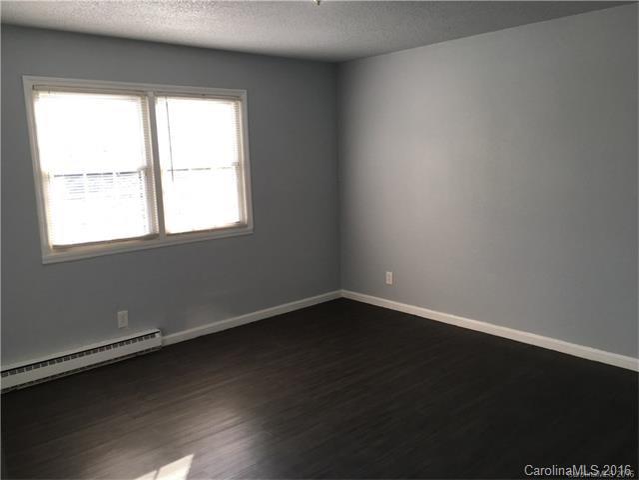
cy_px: 240
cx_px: 320
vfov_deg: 48.2
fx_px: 535
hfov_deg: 61.7
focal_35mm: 29
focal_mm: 4.15
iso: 40
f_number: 2.2
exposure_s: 1/120
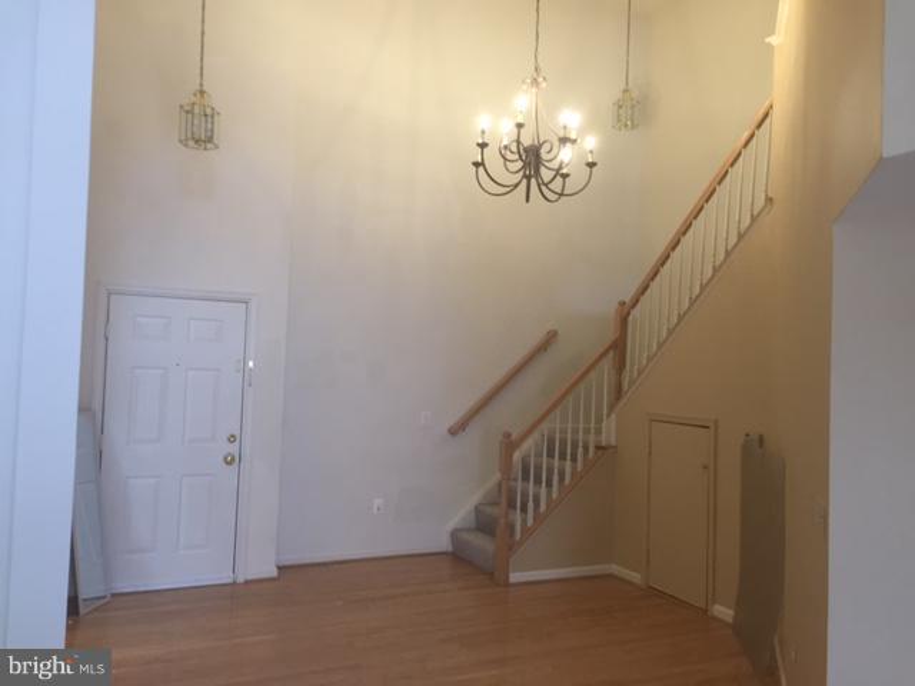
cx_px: 458
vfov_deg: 48.2
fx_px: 767
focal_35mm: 29
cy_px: 343
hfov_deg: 61.7
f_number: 2.2
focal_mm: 4.15
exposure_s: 1/30
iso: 100
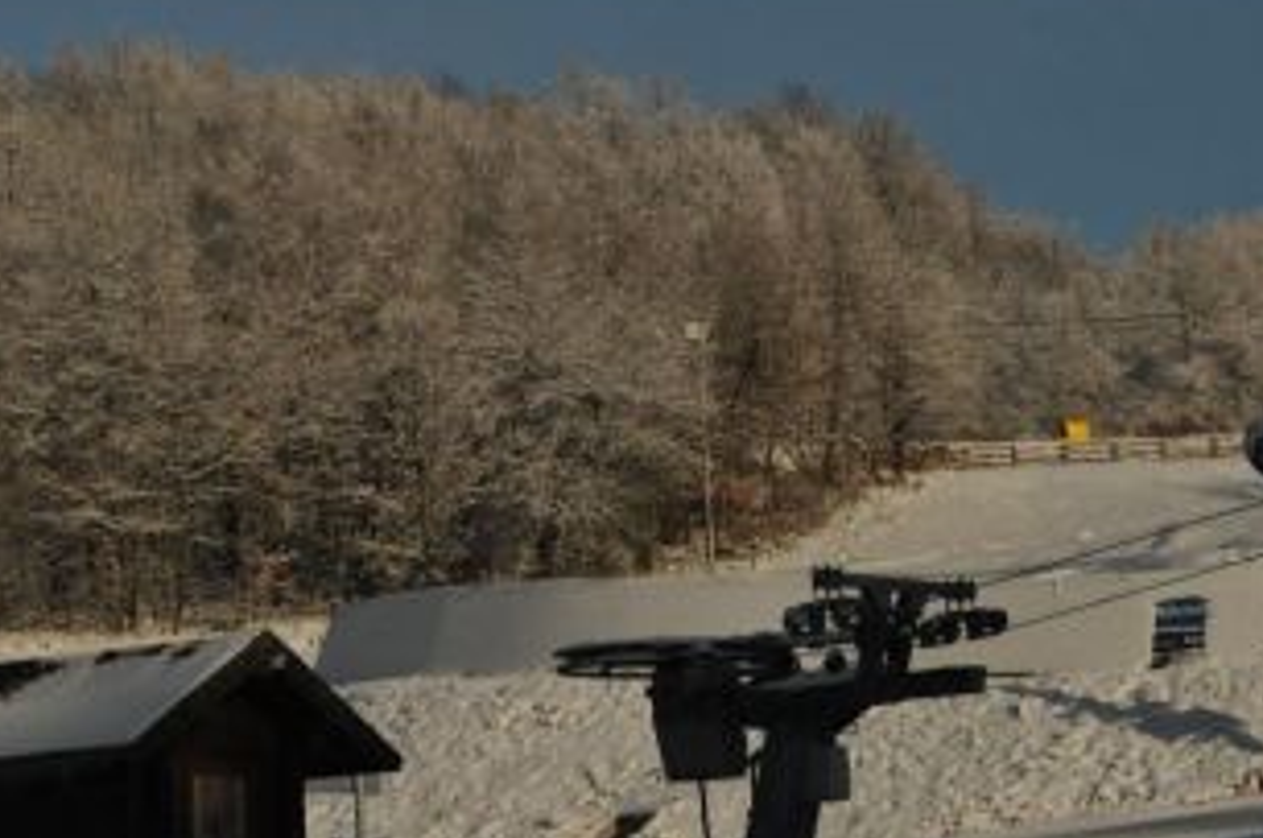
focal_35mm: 146
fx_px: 5114
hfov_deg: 14.1
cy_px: 402
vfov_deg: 9.4
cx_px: 755
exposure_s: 1/6400
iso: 1000
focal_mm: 62
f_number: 9
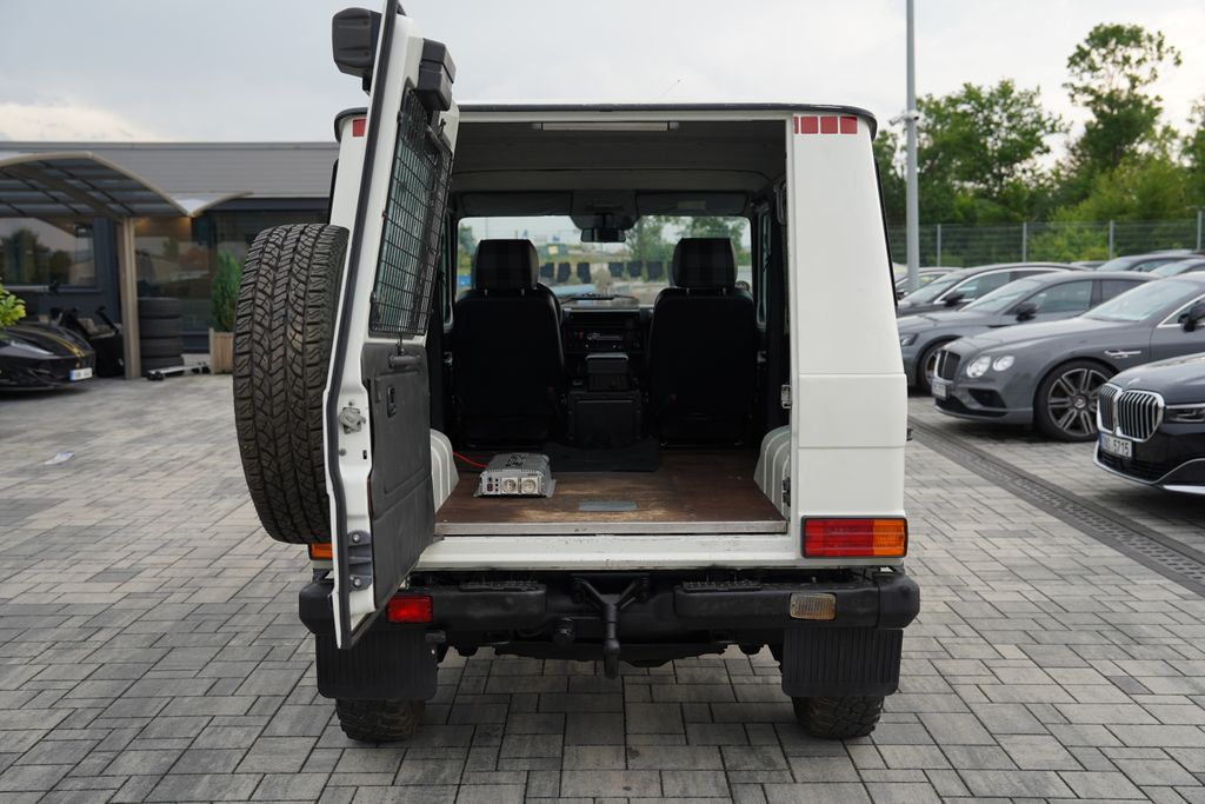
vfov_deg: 35.1
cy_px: 402
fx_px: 1272
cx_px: 602
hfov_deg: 50.7
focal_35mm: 38
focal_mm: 38
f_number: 4
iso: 100
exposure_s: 1/125
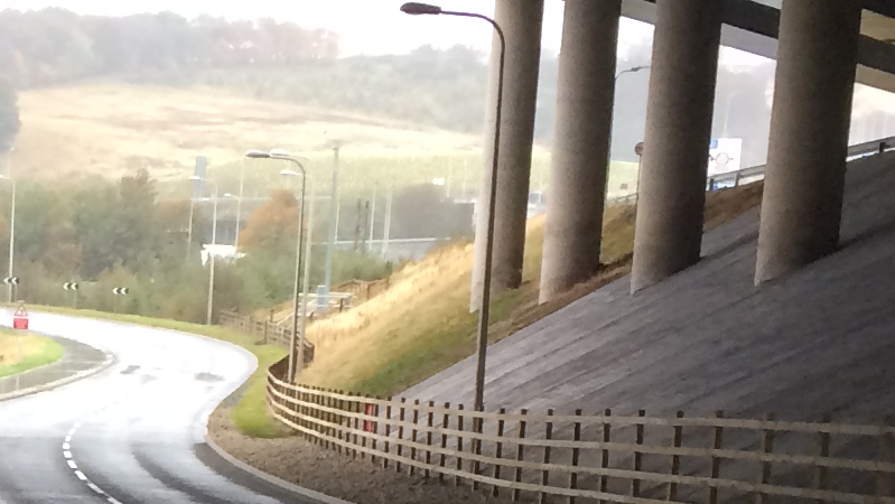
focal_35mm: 129
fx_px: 3062
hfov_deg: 15.8
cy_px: 831
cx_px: -265
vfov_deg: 9.1
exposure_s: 1/33
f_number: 2.2
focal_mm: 4.15
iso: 64
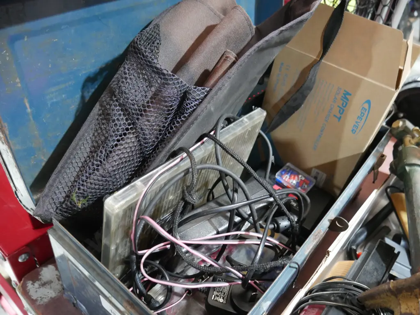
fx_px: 340
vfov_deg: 49.8
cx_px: 210
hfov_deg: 63.4
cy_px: 158
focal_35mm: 28
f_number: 3.5
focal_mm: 14
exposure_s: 1/50
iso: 3200
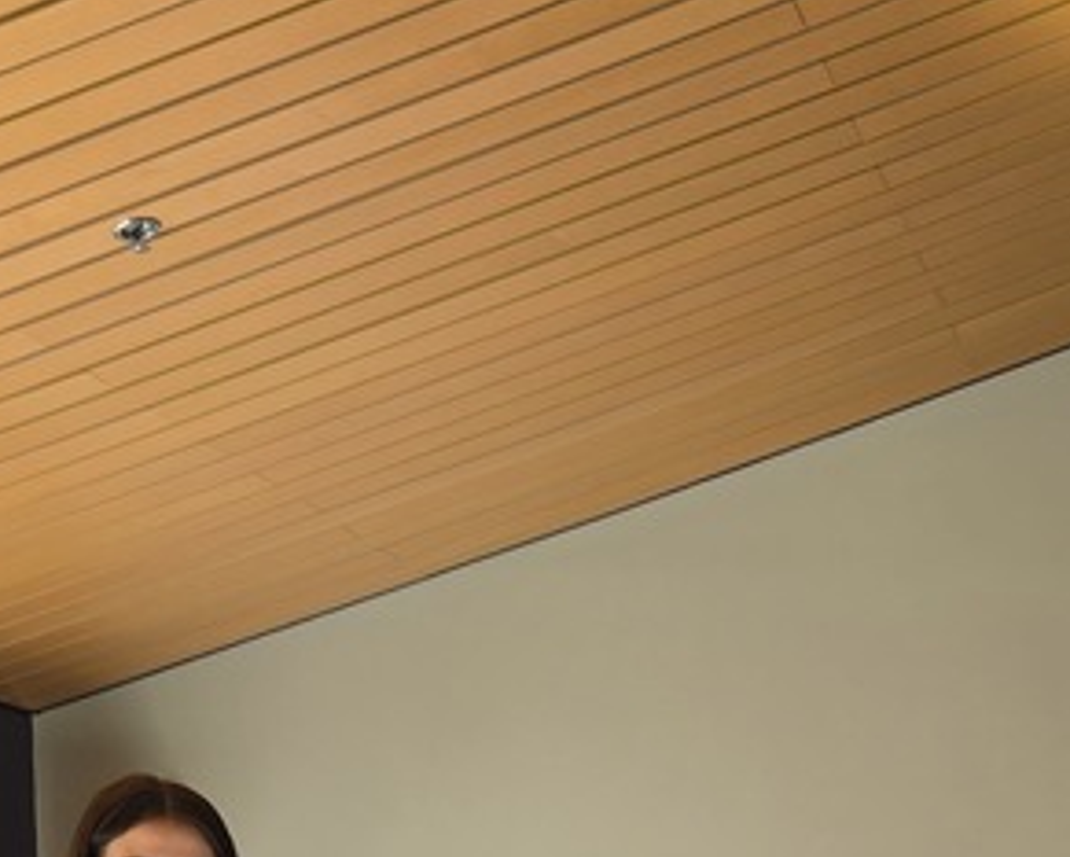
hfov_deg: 22.8
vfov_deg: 17.2
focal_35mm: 79
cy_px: 1357
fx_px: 2503
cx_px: 1158
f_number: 1.8
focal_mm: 5.4
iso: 25
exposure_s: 1/170
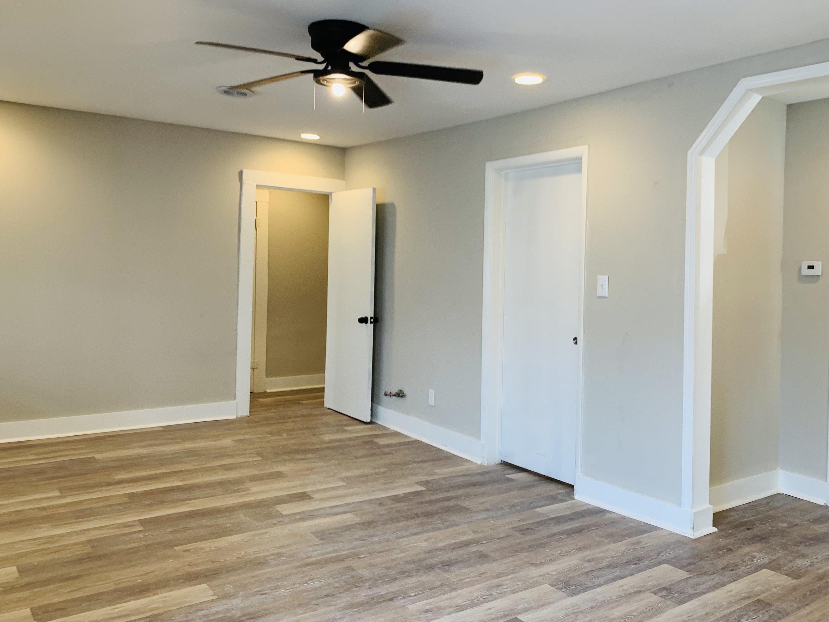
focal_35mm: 30
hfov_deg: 59.8
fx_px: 719
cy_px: 281
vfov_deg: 46.7
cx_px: 462
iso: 64
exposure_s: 1/60
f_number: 1.8
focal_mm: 4.25
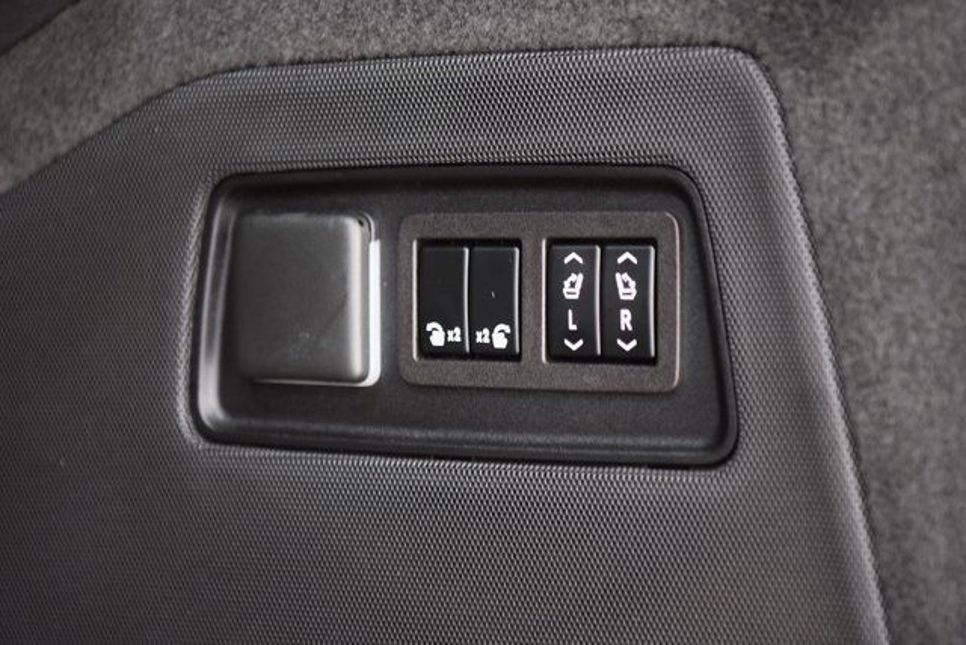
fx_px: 2818
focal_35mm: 105
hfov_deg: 19.5
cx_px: 483
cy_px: 322
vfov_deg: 13.0
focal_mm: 70
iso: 1600
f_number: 2.8
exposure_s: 1/2.5
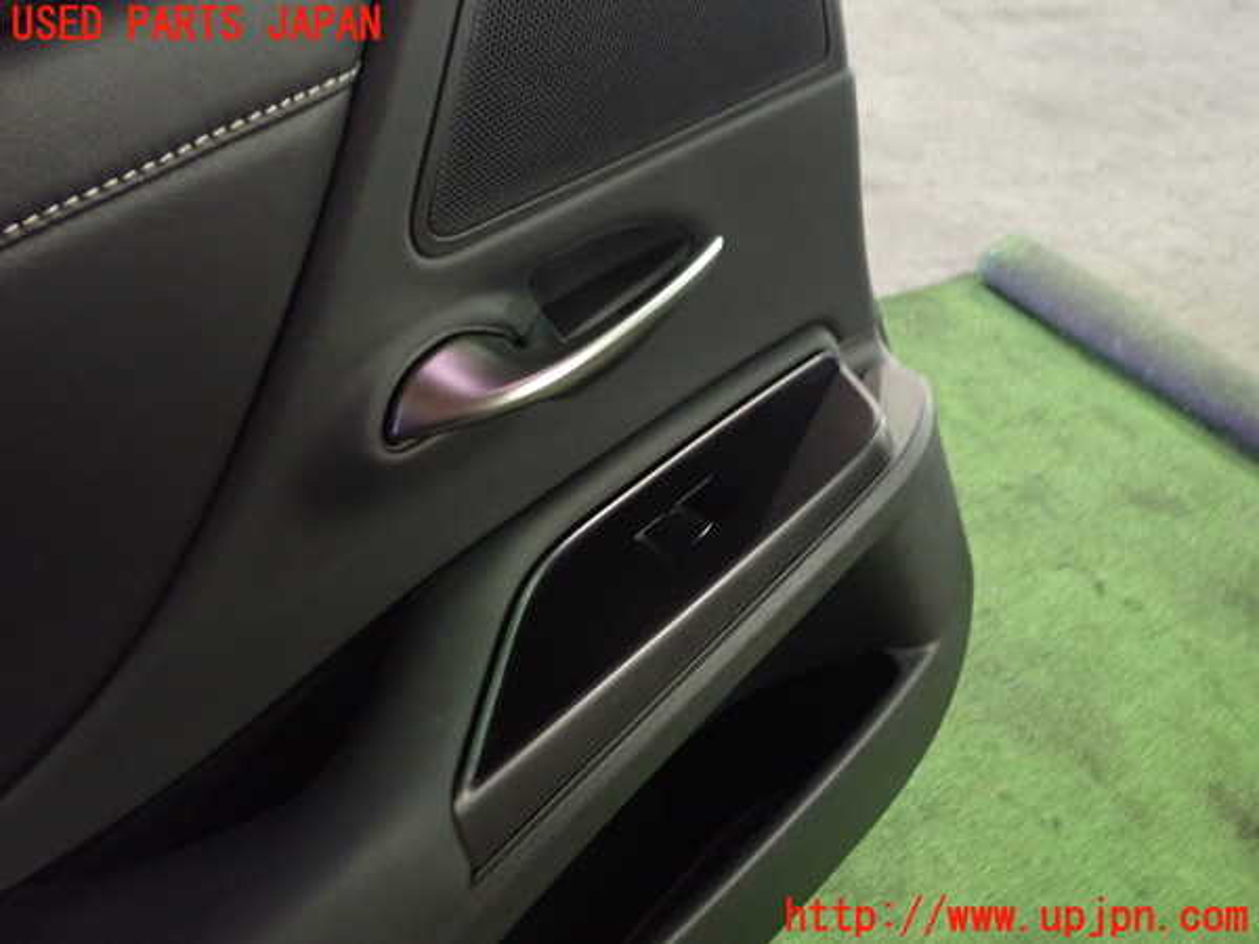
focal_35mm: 32
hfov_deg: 56.8
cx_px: 630
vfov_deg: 44.2
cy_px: 472
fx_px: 1164
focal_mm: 5.79
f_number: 2.4
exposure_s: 1/8
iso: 800
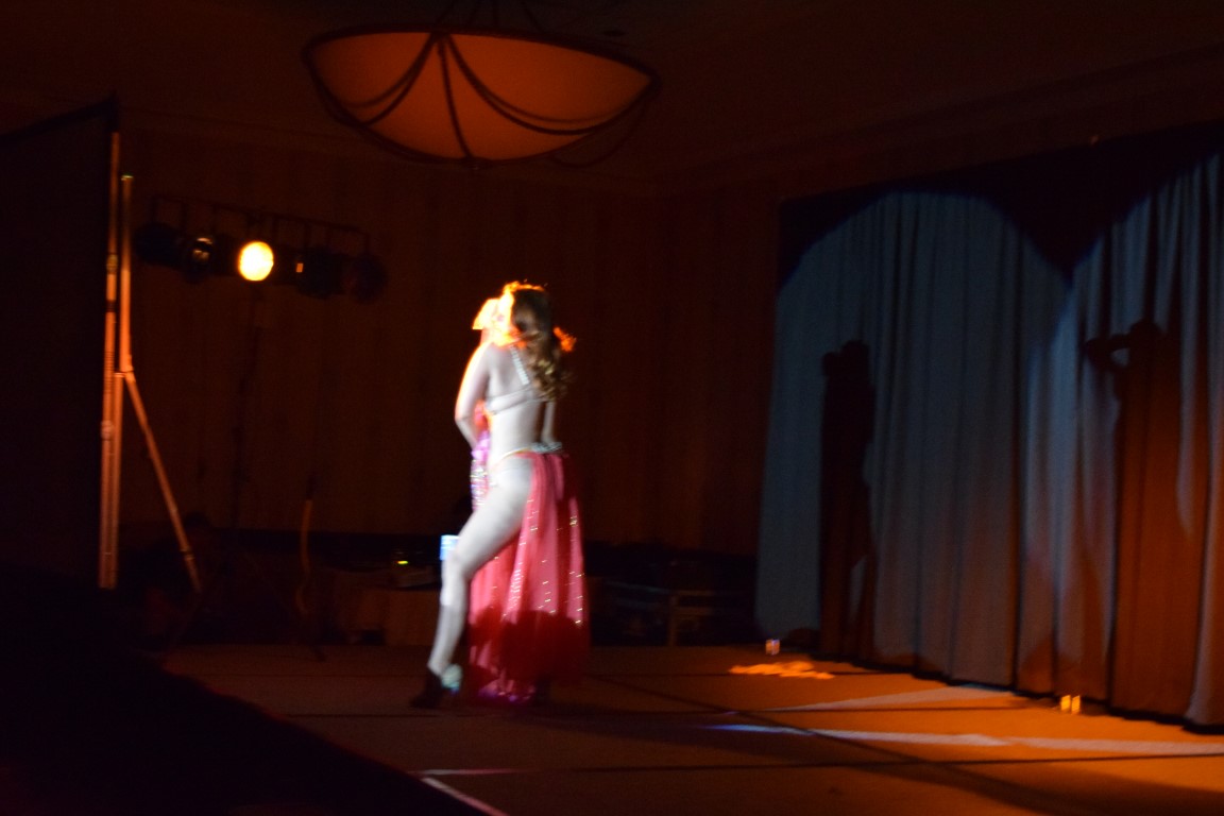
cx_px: 612
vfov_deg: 25.1
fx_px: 1836
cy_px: 408
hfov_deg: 36.9
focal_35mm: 54
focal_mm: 36
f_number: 4.8
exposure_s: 1/13
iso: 6400
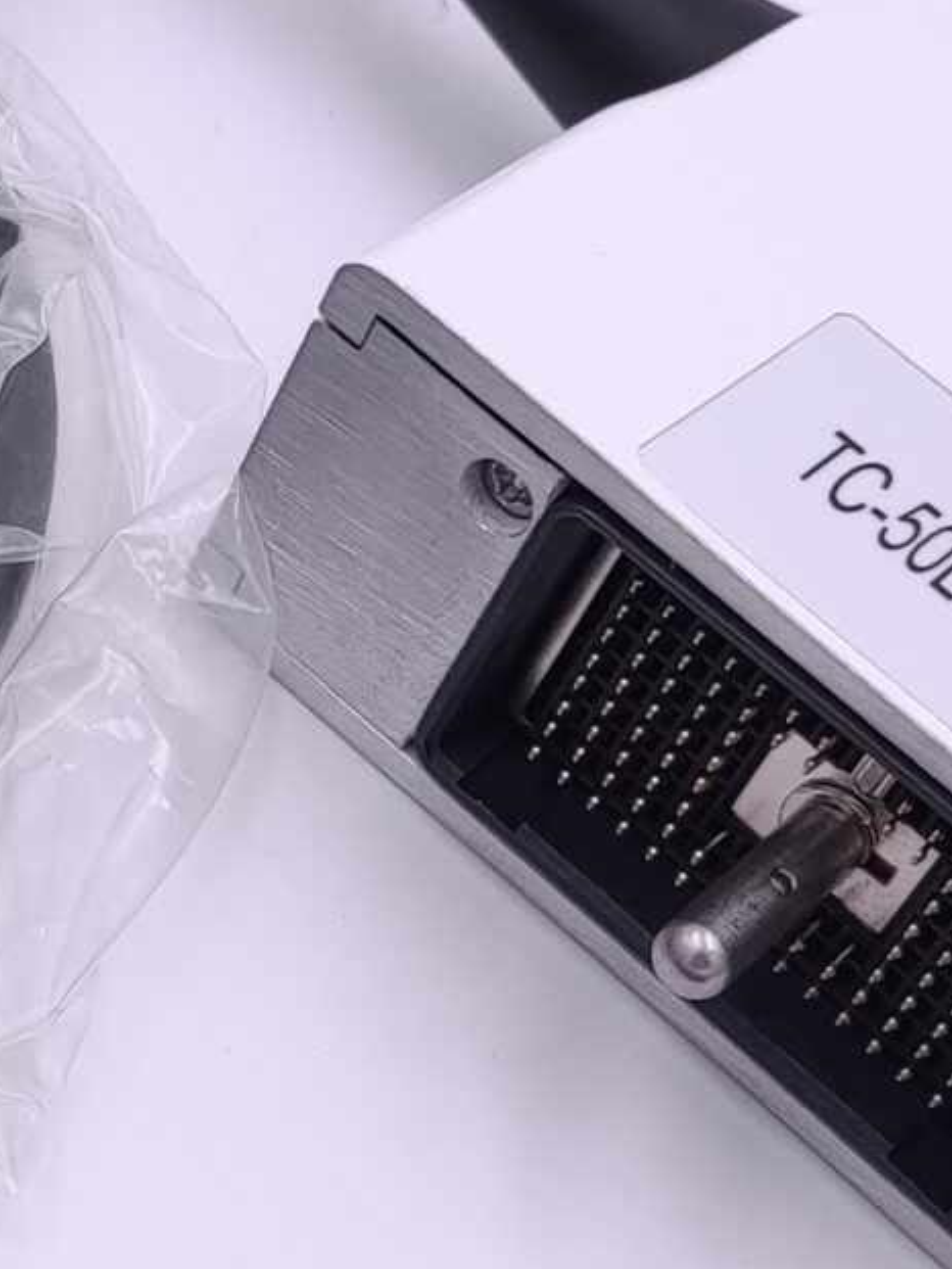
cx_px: -308
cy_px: 503
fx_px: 3776
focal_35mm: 103
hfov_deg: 13.8
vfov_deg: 19.1
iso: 50
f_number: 1.79
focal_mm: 4.71
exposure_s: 1/200
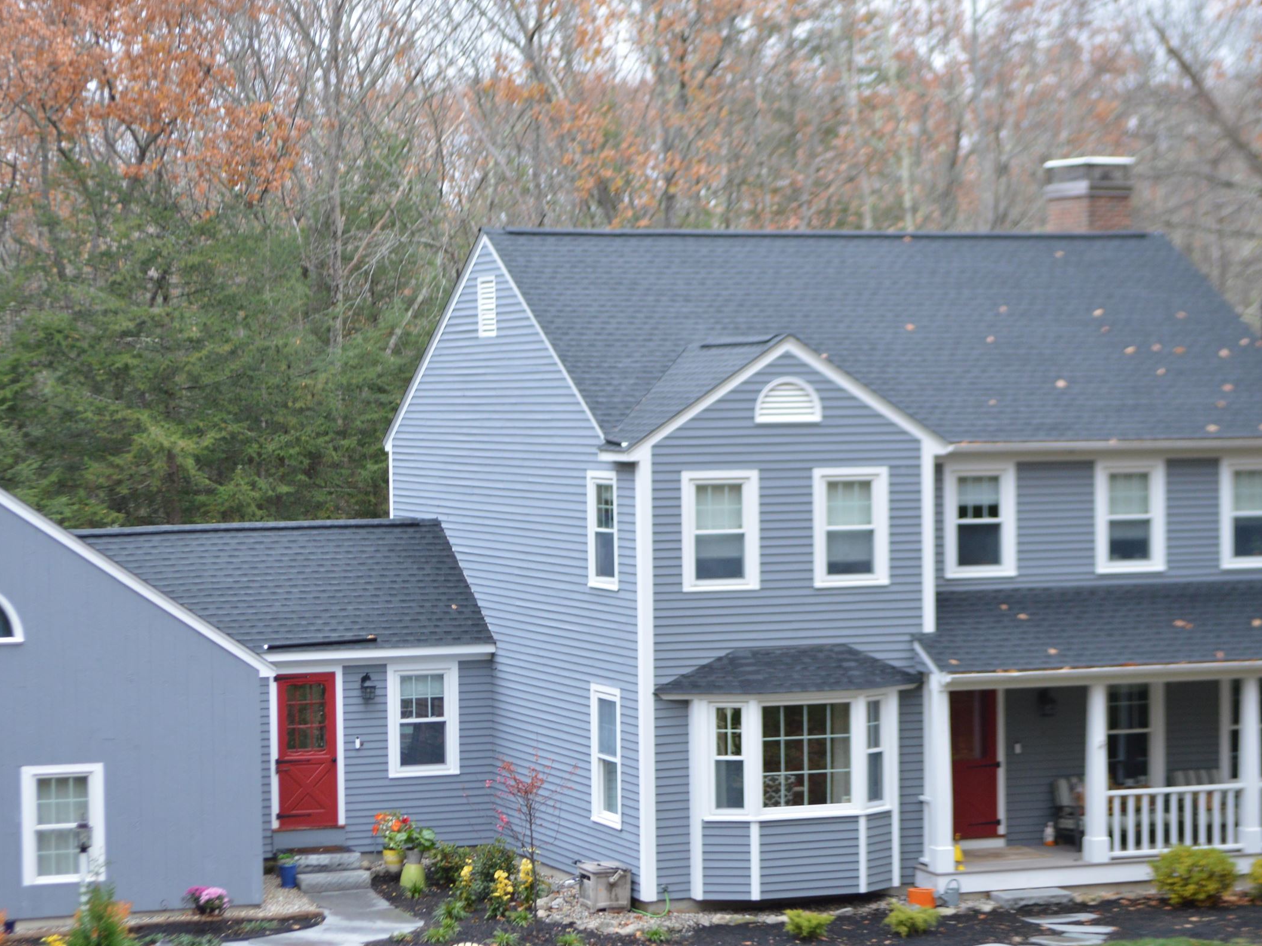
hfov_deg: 22.2
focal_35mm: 88
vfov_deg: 16.8
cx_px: 503
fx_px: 3208
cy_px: 600
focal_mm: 42
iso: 400
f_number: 5.3
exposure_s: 1/80
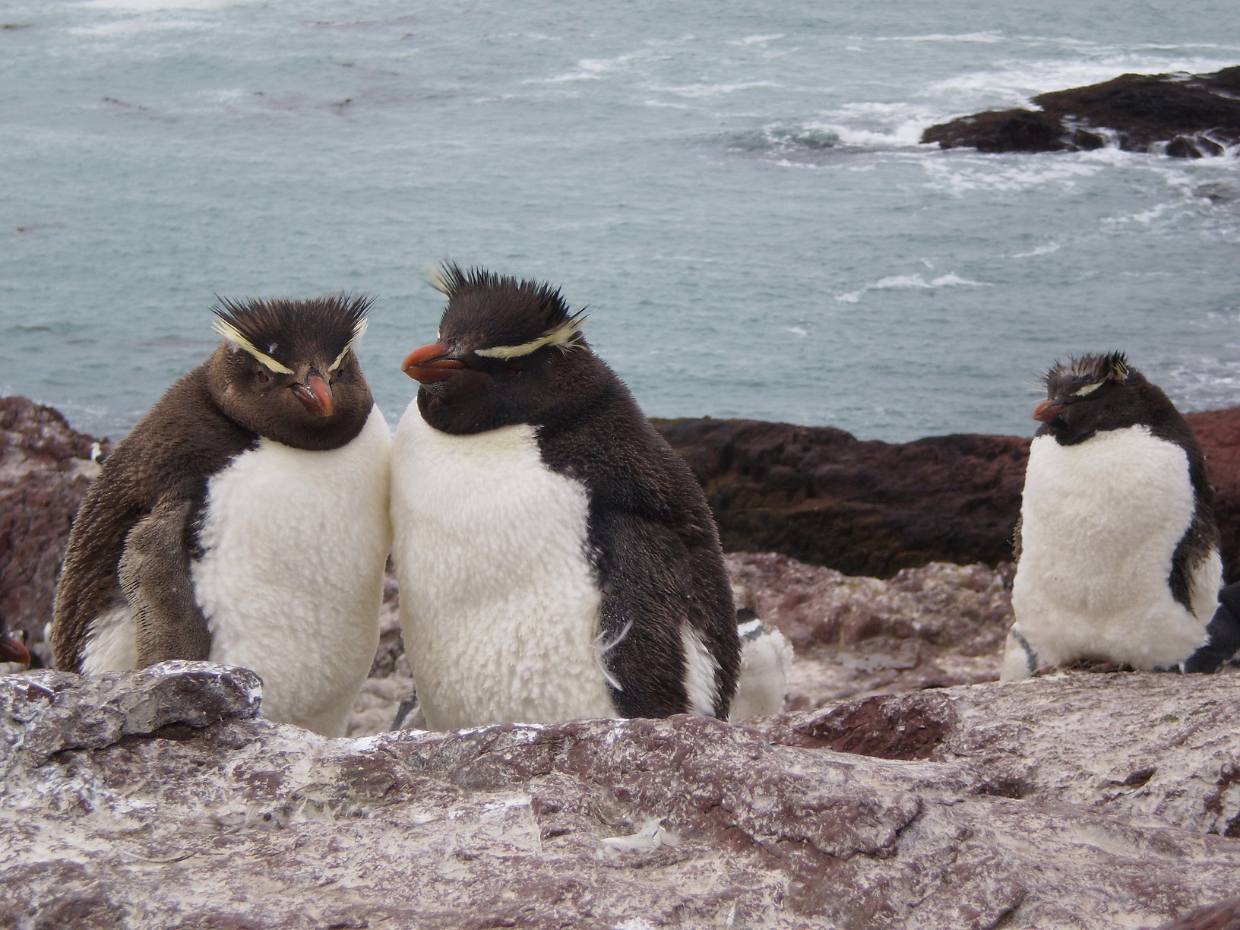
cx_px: 620
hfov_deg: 18.2
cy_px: 465
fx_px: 3869
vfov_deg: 13.7
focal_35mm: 108
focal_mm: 18.9
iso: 64
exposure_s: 1/200
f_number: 5.9
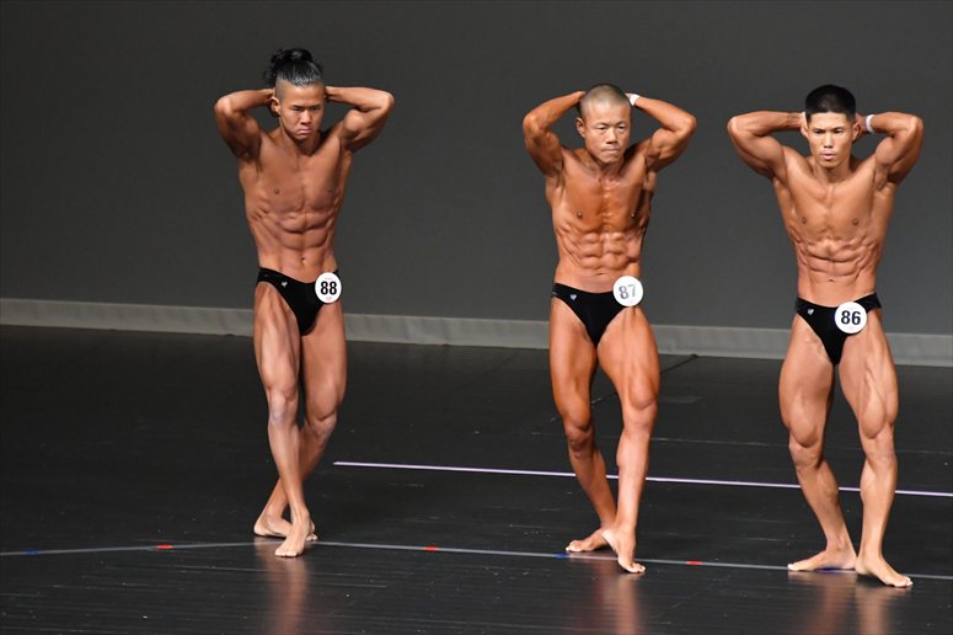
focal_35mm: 345
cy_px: 318
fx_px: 9129
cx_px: 476
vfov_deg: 4.0
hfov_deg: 6.0
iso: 5000
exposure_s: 1/400
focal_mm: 230
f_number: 5.6
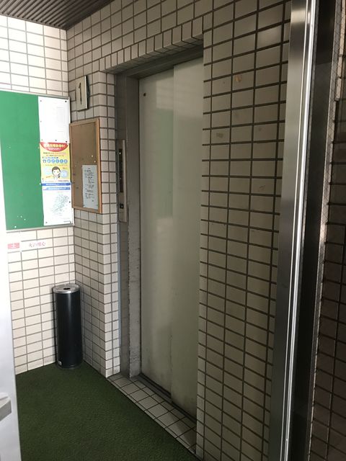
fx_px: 373
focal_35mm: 28
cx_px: 173
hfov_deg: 49.7
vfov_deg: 63.4
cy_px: 230
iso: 80
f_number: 1.8
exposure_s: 1/17
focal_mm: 3.99
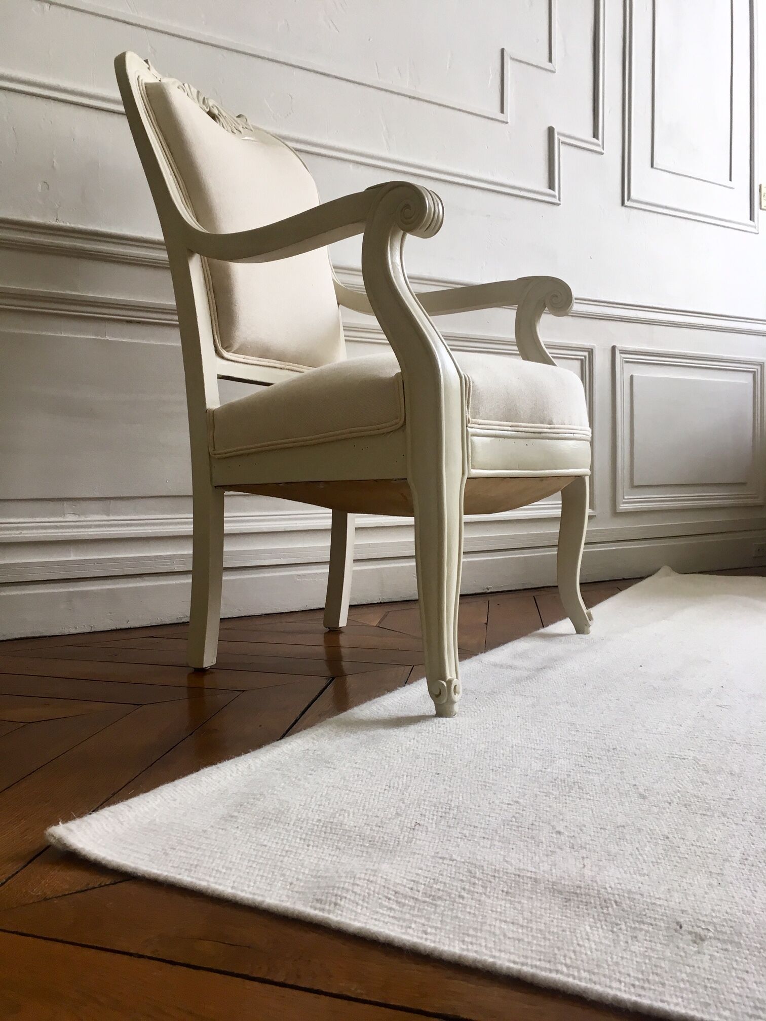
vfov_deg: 61.7
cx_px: 383
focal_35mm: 29
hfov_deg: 48.2
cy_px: 510
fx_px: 856
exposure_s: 1/33
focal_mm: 4.15
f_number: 2.2
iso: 25
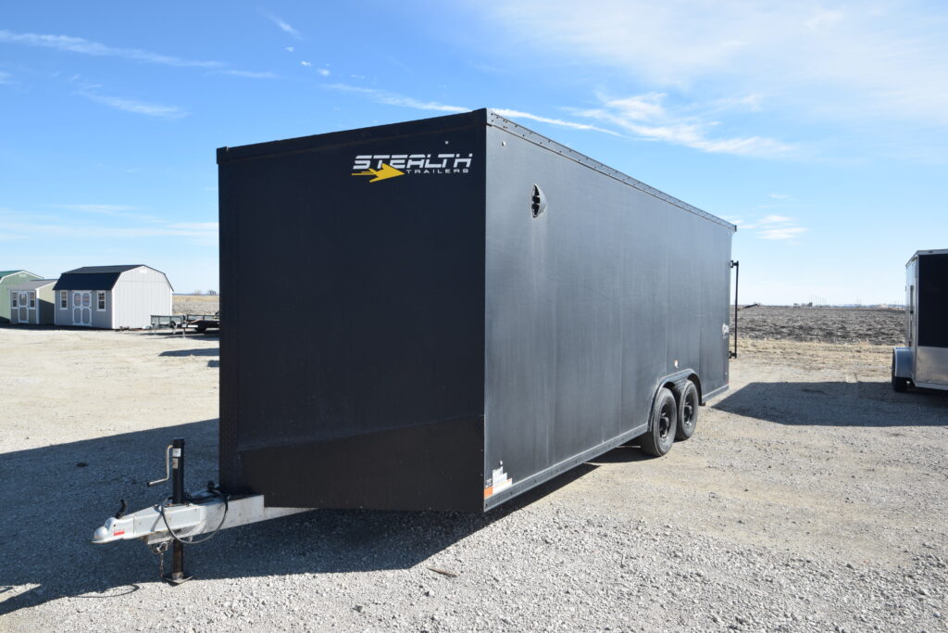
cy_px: 316
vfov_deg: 59.5
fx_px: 553
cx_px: 474
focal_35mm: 21
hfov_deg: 81.2
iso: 200
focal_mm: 14
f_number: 8
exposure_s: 1/320
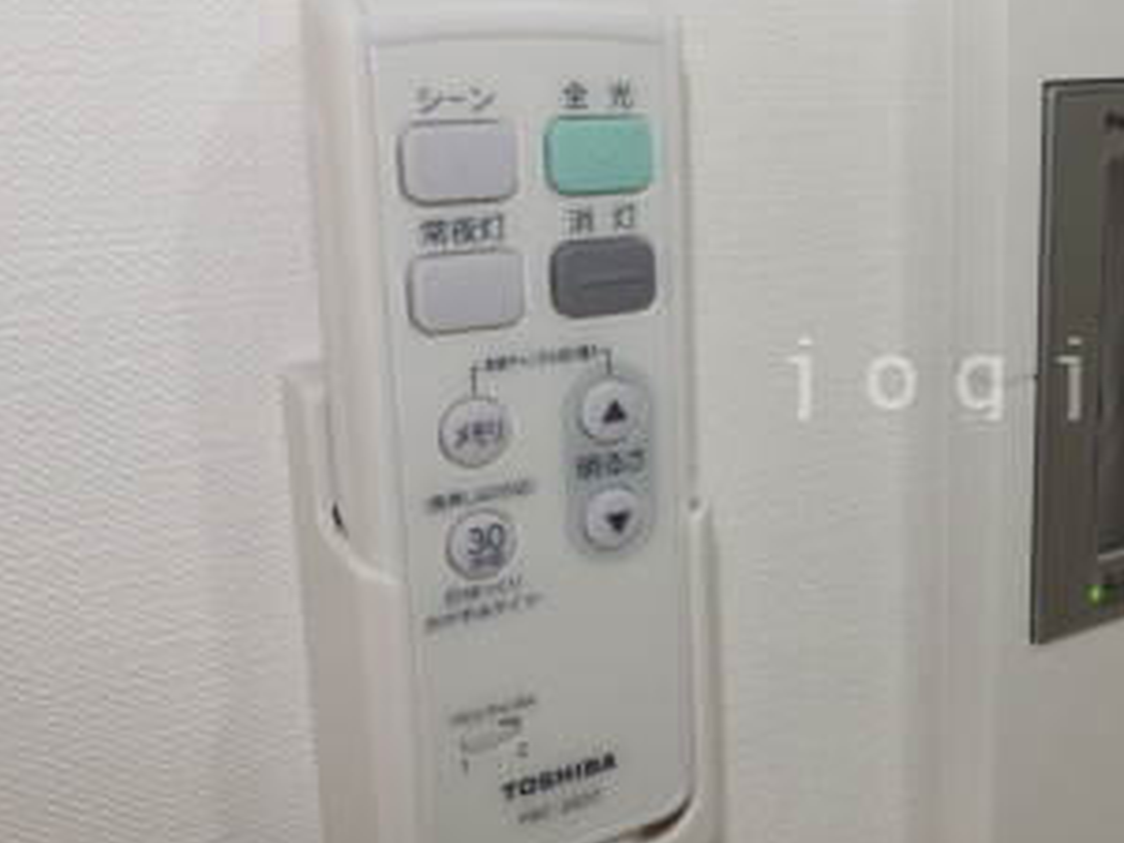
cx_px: 1038
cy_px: 375
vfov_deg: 30.9
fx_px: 1526
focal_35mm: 47
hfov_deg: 37.4
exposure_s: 1/45
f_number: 3.1
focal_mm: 4
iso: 100
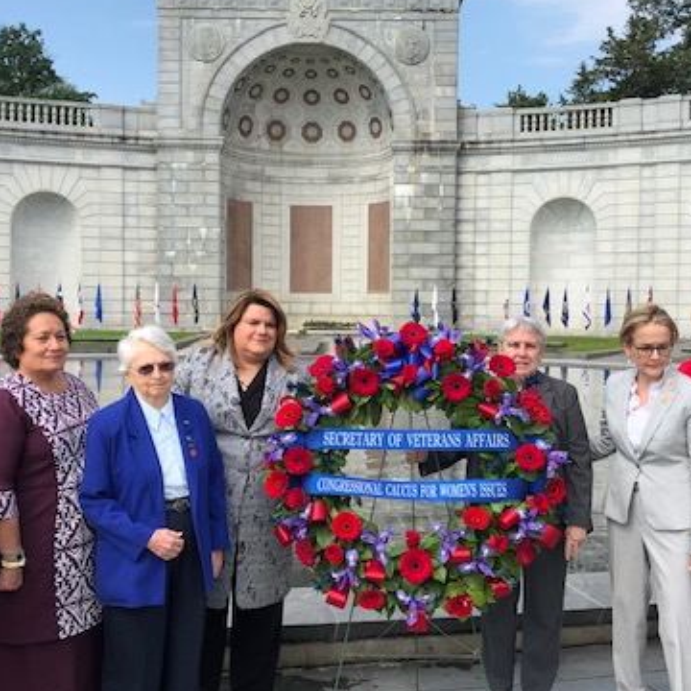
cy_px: 346
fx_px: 994
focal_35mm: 44
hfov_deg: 38.3
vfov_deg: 38.3
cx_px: 363
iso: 20
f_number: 1.8
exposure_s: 1/1453
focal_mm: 3.99
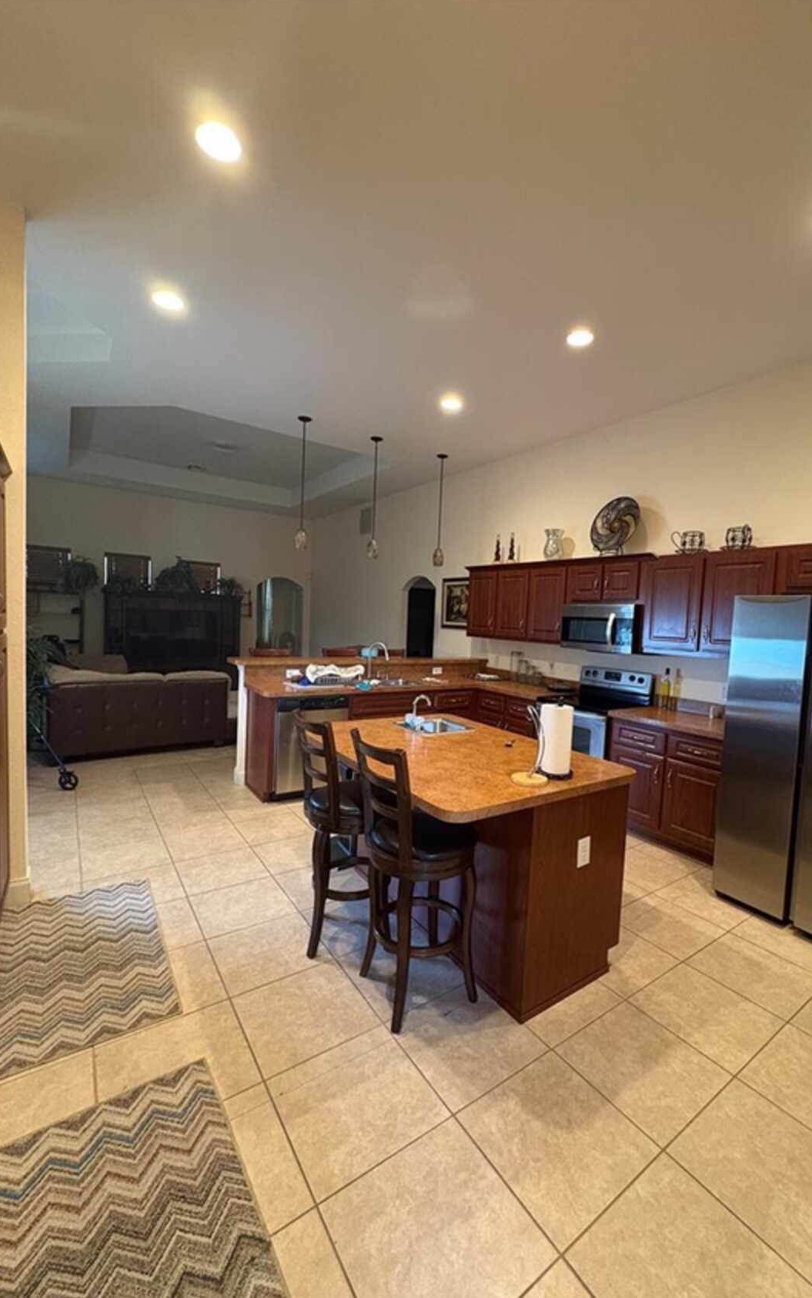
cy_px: 653
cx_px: 459
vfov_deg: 101.5
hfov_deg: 74.4
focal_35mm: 15
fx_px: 531
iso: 800
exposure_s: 1/60
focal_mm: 2.22
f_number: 2.2
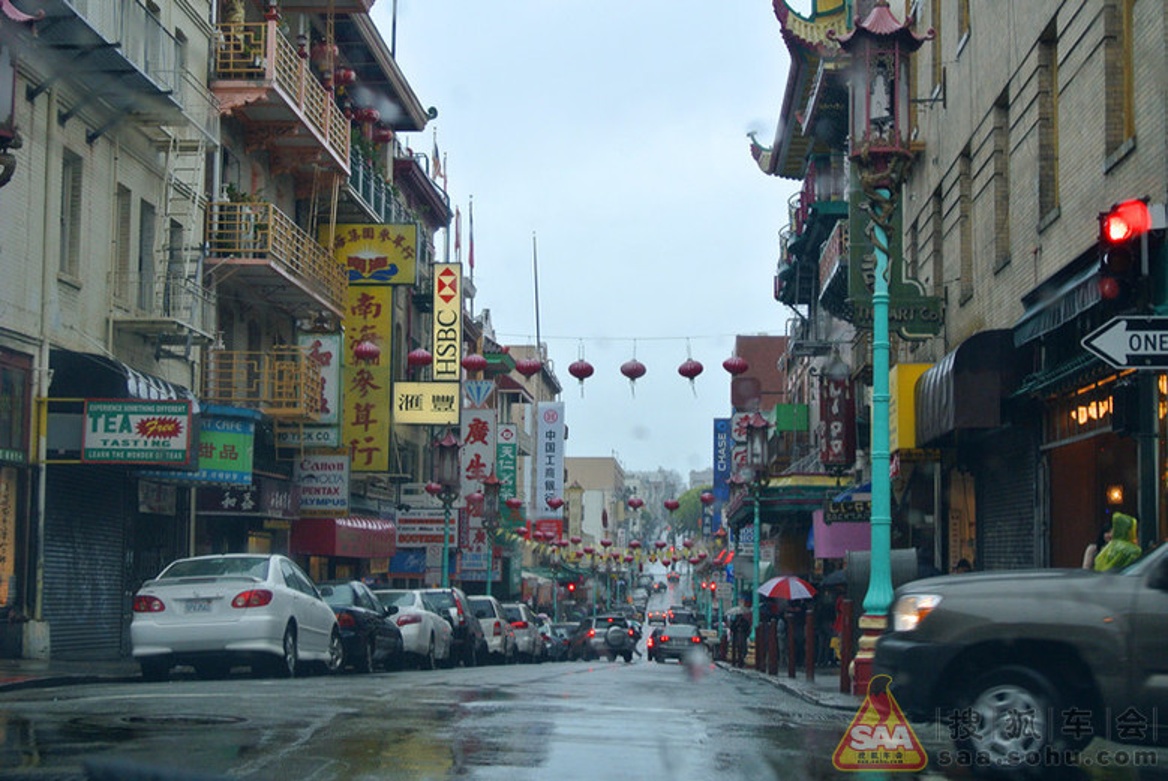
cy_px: 390
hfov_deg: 33.9
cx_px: 584
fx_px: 1916
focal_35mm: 59
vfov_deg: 23.0
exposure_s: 1/60
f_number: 5
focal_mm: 21.9
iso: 200
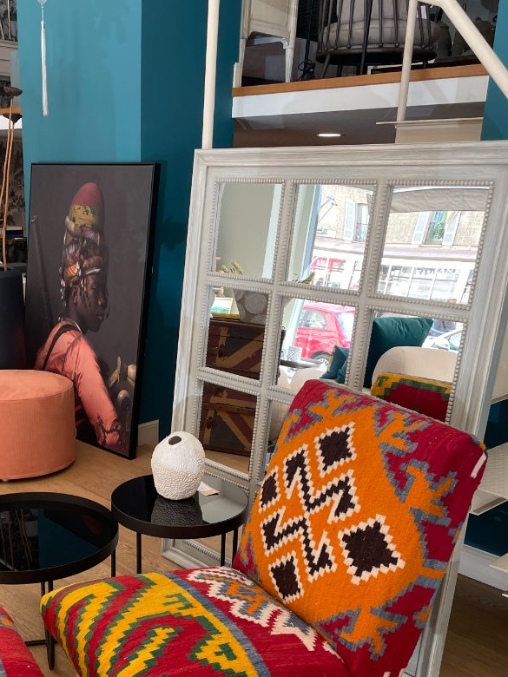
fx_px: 783
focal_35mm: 40
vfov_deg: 46.0
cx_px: 153
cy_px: 458
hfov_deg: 35.5
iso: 80
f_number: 1.6
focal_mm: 4.2
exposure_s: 1/121
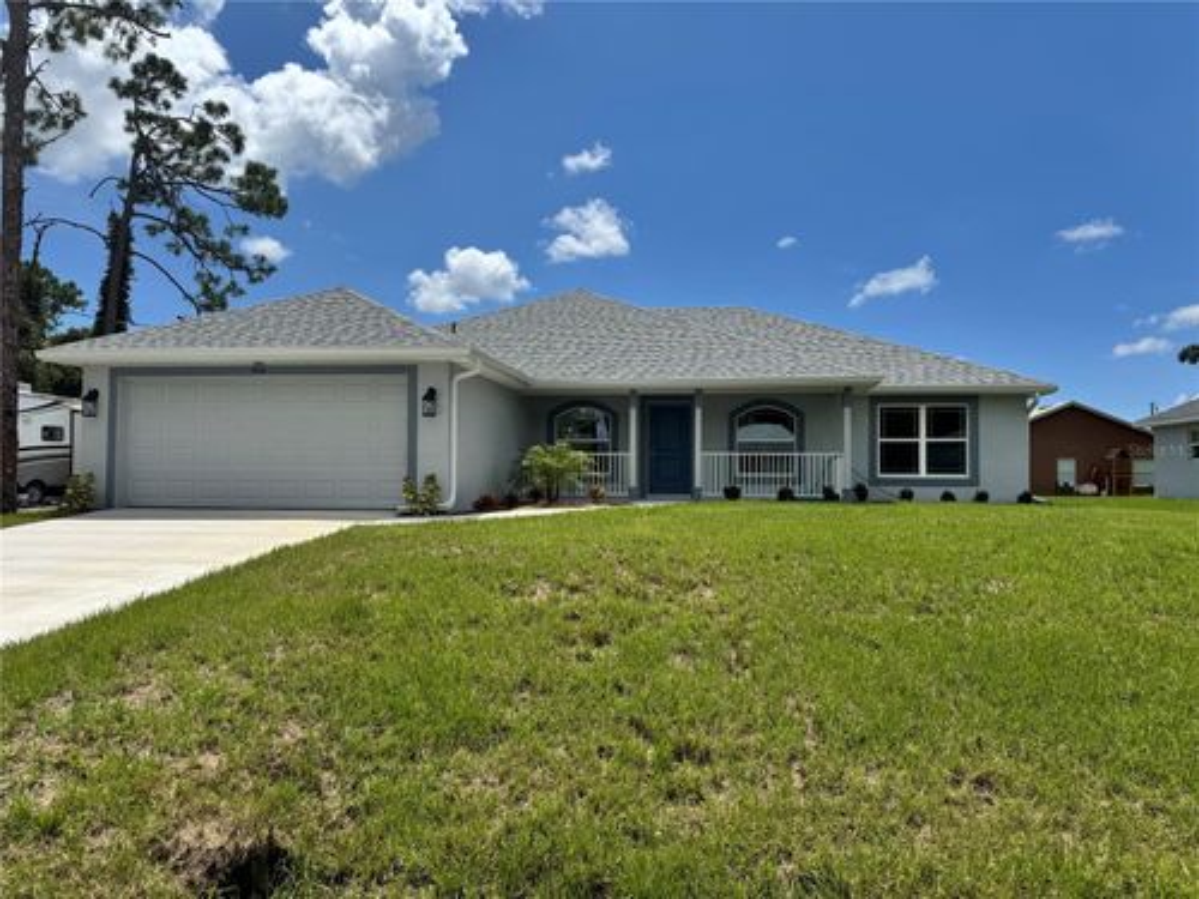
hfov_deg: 71.6
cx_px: 600
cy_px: 450
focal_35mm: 24
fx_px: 831
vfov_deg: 56.8
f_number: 1.78
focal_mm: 6.76
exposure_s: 1/7937
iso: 80
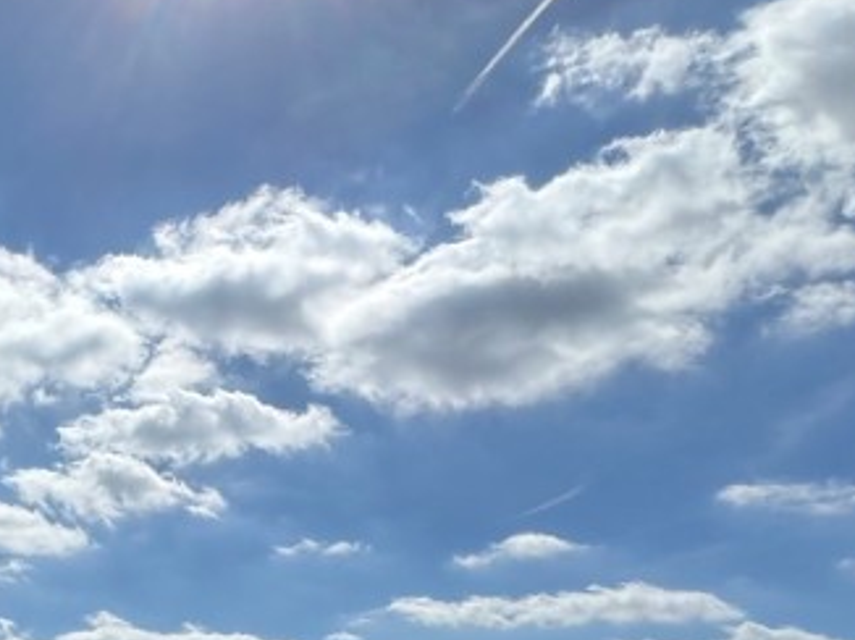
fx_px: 1086
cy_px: 842
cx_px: -239
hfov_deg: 32.8
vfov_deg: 27.2
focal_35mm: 44
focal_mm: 2.22
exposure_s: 1/3906
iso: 40
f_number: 2.2
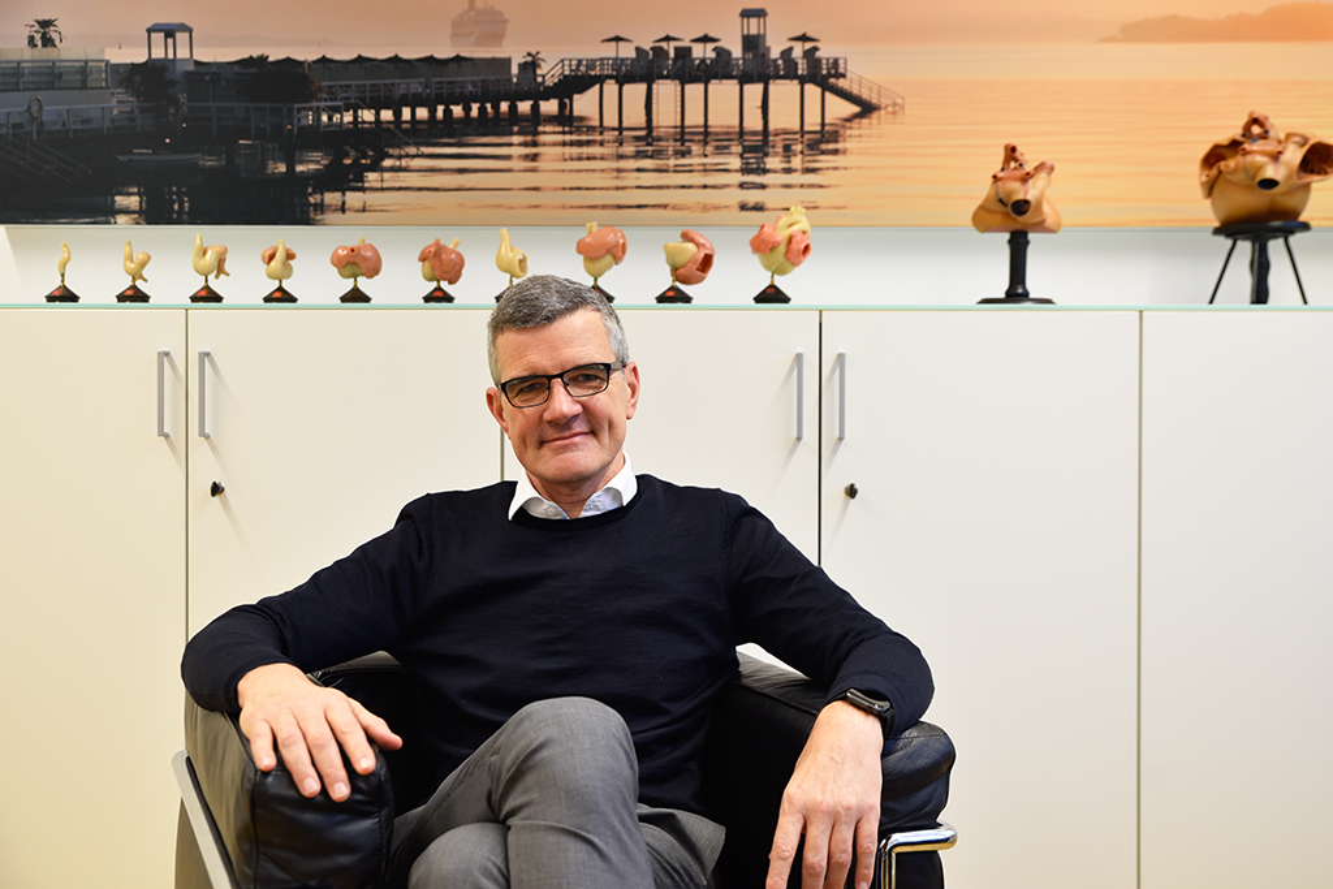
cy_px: 444
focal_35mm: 42
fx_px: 1555
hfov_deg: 46.4
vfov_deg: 31.9
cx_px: 666
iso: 800
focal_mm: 42
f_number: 3.5
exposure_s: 1/60
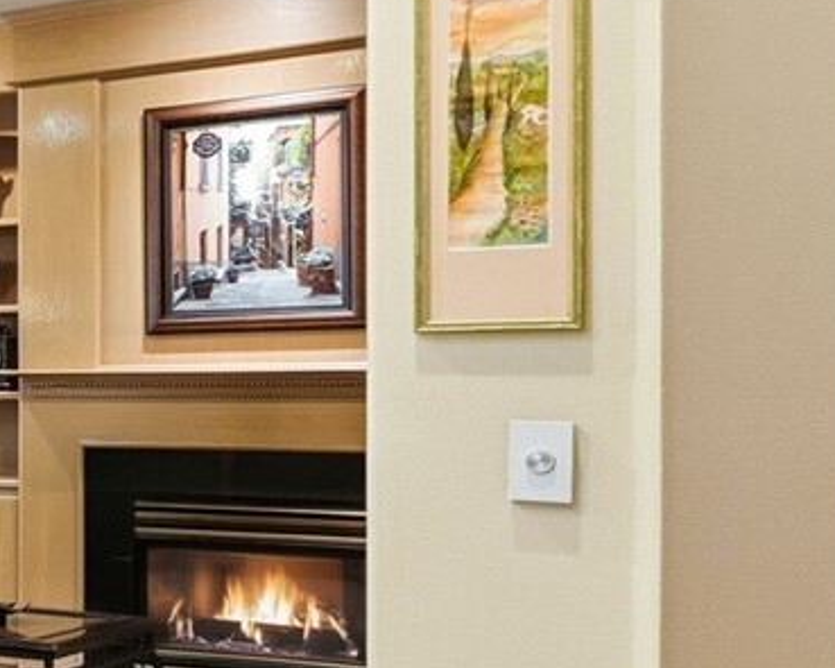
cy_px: 412
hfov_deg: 18.3
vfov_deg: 22.1
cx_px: -837
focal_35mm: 69
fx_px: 1705
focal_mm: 16
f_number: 9
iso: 400
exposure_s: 1/60
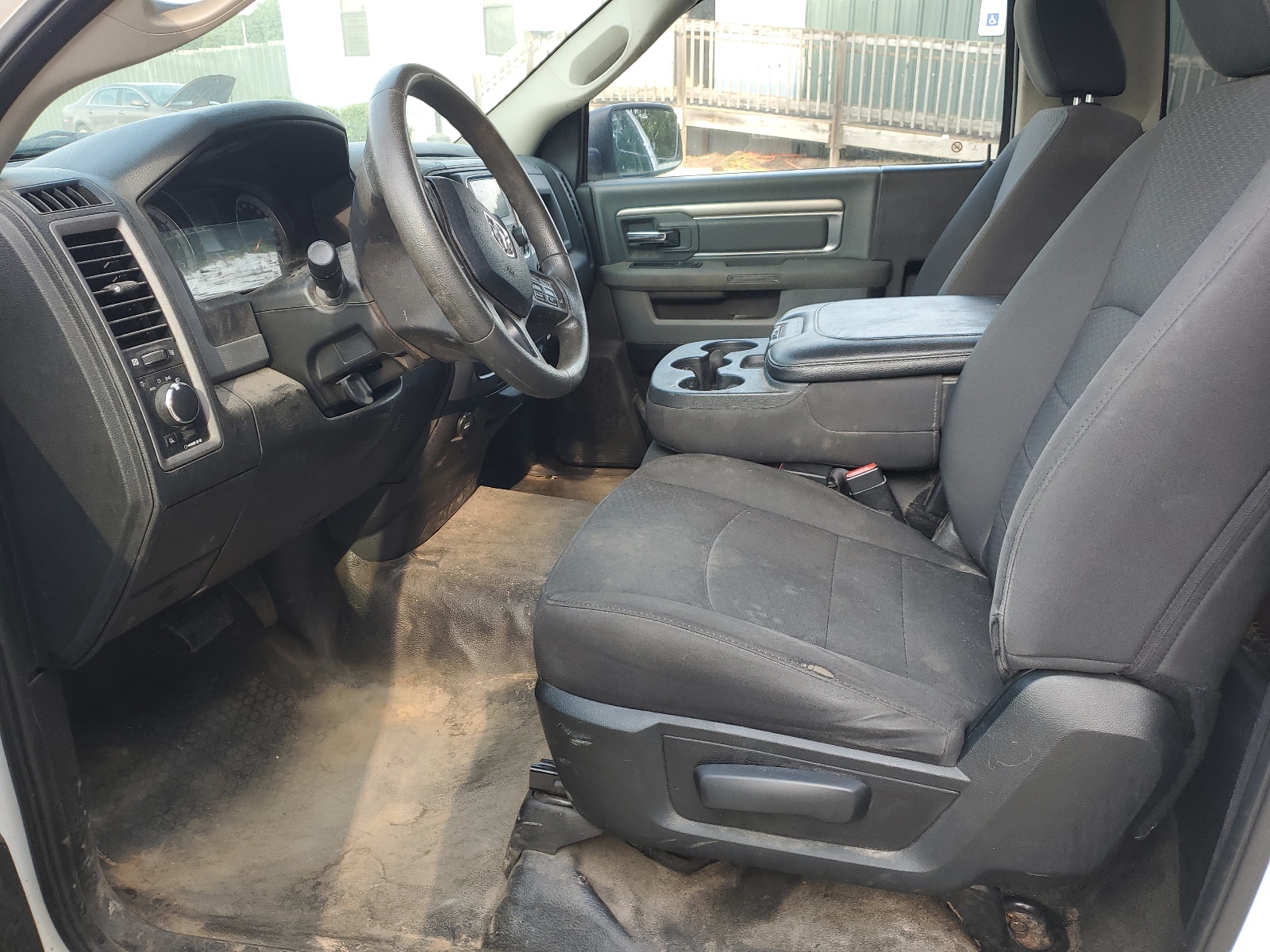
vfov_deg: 53.1
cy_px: 476
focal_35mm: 26
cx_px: 635
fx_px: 954
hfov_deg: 67.3
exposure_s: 1/175
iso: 50
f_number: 1.5
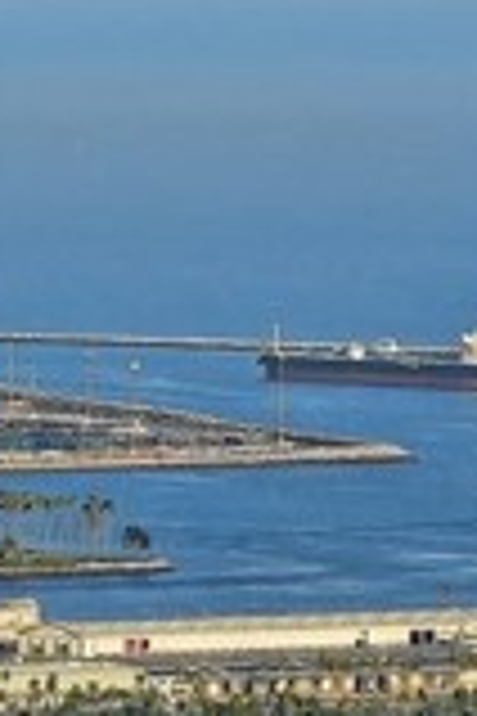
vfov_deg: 2.8
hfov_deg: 1.9
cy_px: 68
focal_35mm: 738
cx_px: 148
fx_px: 14667
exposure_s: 1/500
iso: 320
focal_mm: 122
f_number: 14
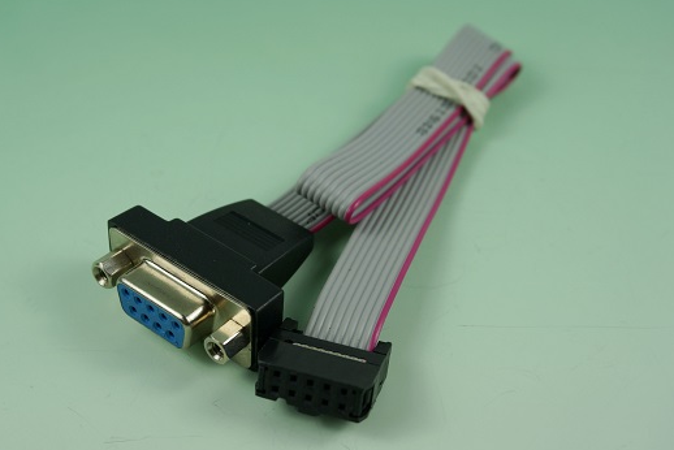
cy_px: 229
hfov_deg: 38.1
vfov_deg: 26.0
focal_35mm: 52
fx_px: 974
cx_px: 312
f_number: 7.1
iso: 100
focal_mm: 30
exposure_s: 1/100
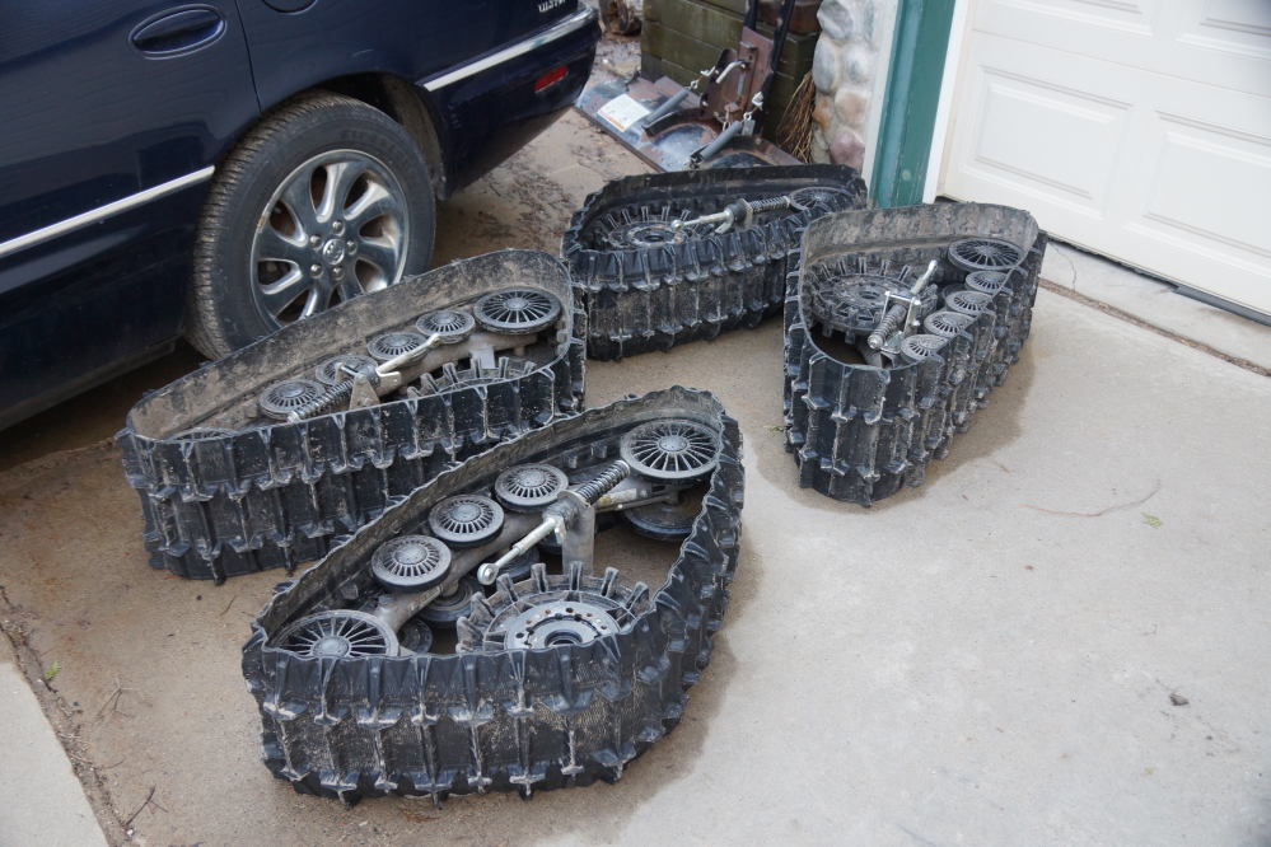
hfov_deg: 61.9
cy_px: 424
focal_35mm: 30
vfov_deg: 43.6
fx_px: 1059
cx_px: 636
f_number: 4
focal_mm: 20
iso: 320
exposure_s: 1/60
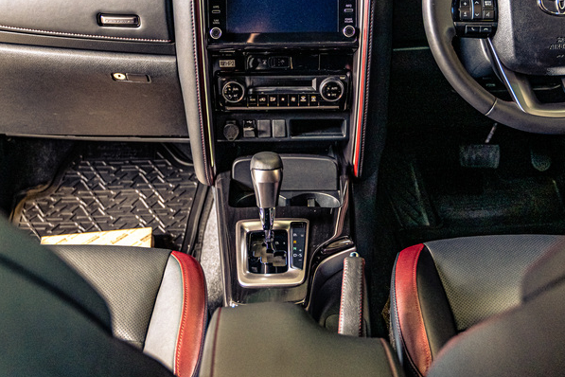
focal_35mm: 48
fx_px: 753
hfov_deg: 41.1
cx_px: 286
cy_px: 136
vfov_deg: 28.0
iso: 1600
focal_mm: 28
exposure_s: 1/160
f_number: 2.8
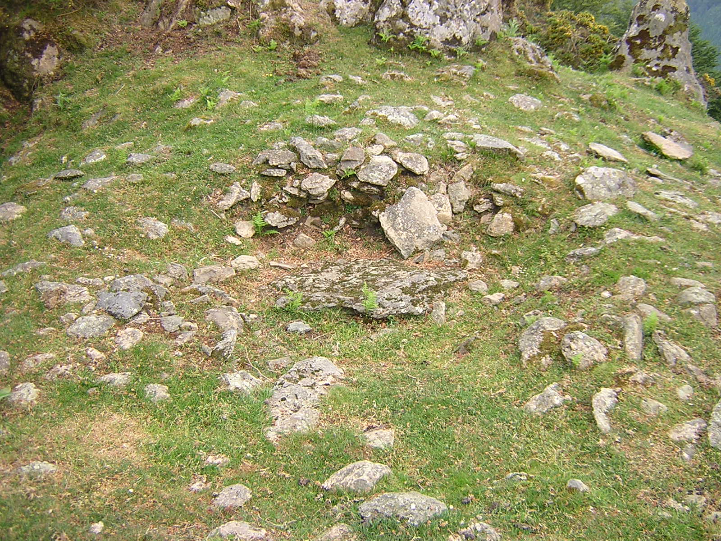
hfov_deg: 51.4
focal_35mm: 36
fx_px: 750
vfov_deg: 39.7
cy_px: 270
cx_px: 360
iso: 100
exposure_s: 1/138
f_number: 2.6
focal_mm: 4.7
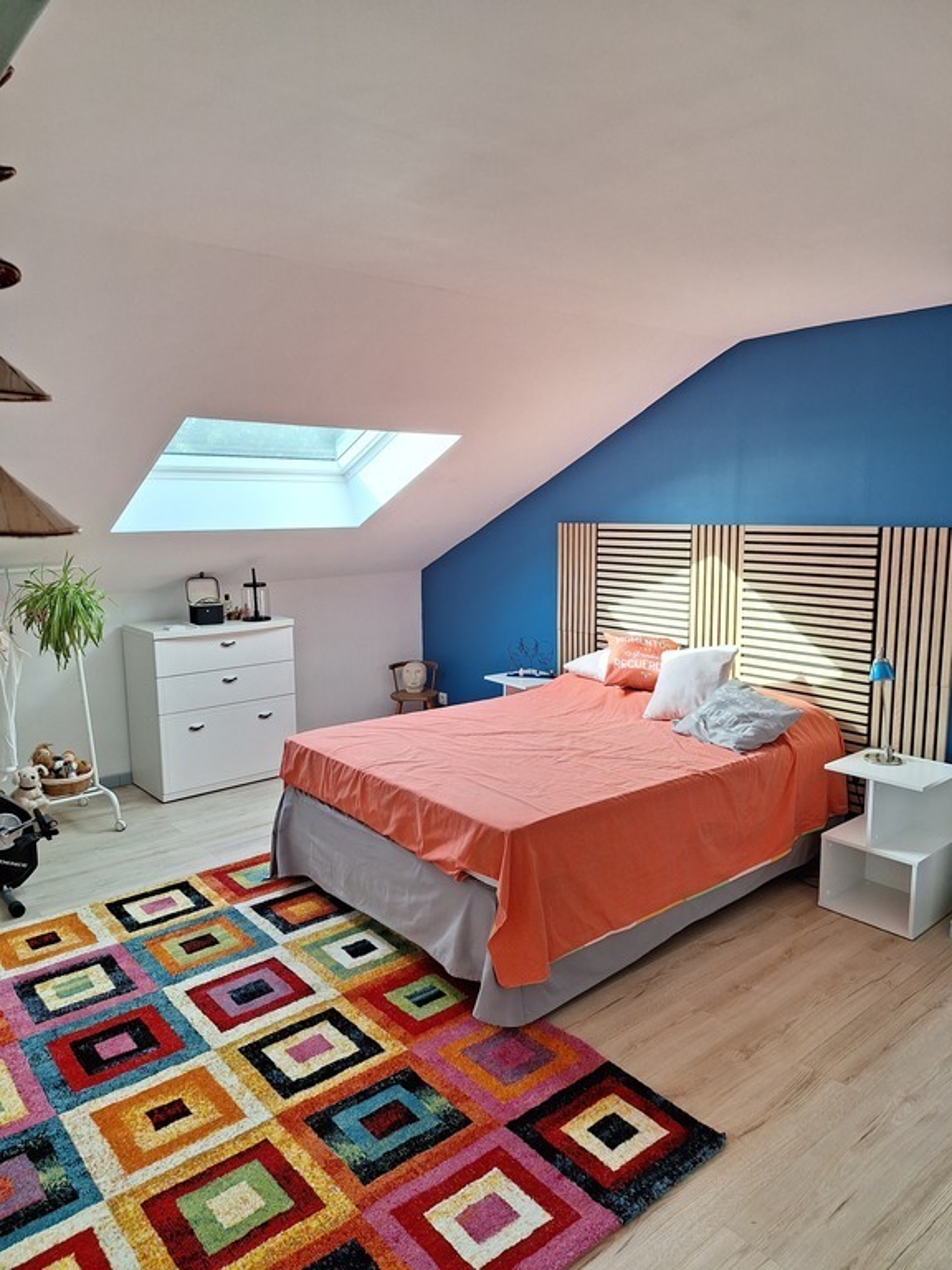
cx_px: 476
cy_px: 635
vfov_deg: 73.9
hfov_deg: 58.9
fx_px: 843
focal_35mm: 23
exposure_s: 1/140
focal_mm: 5.54
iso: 40
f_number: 1.8
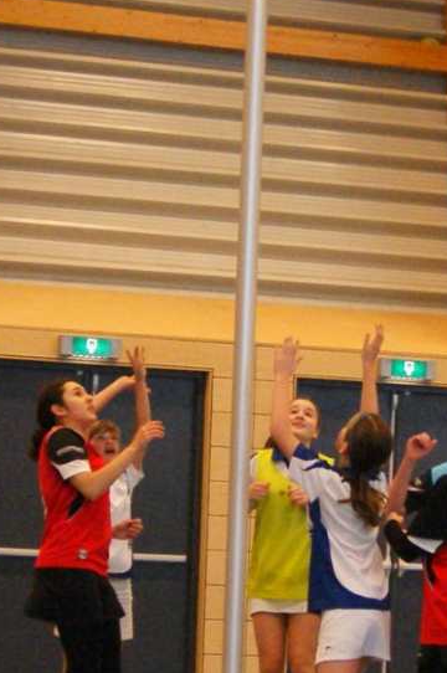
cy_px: 271
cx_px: 319
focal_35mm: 73
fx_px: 1363
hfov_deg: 18.5
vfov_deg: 27.7
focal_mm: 22
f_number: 3.5
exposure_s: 1/125
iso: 800
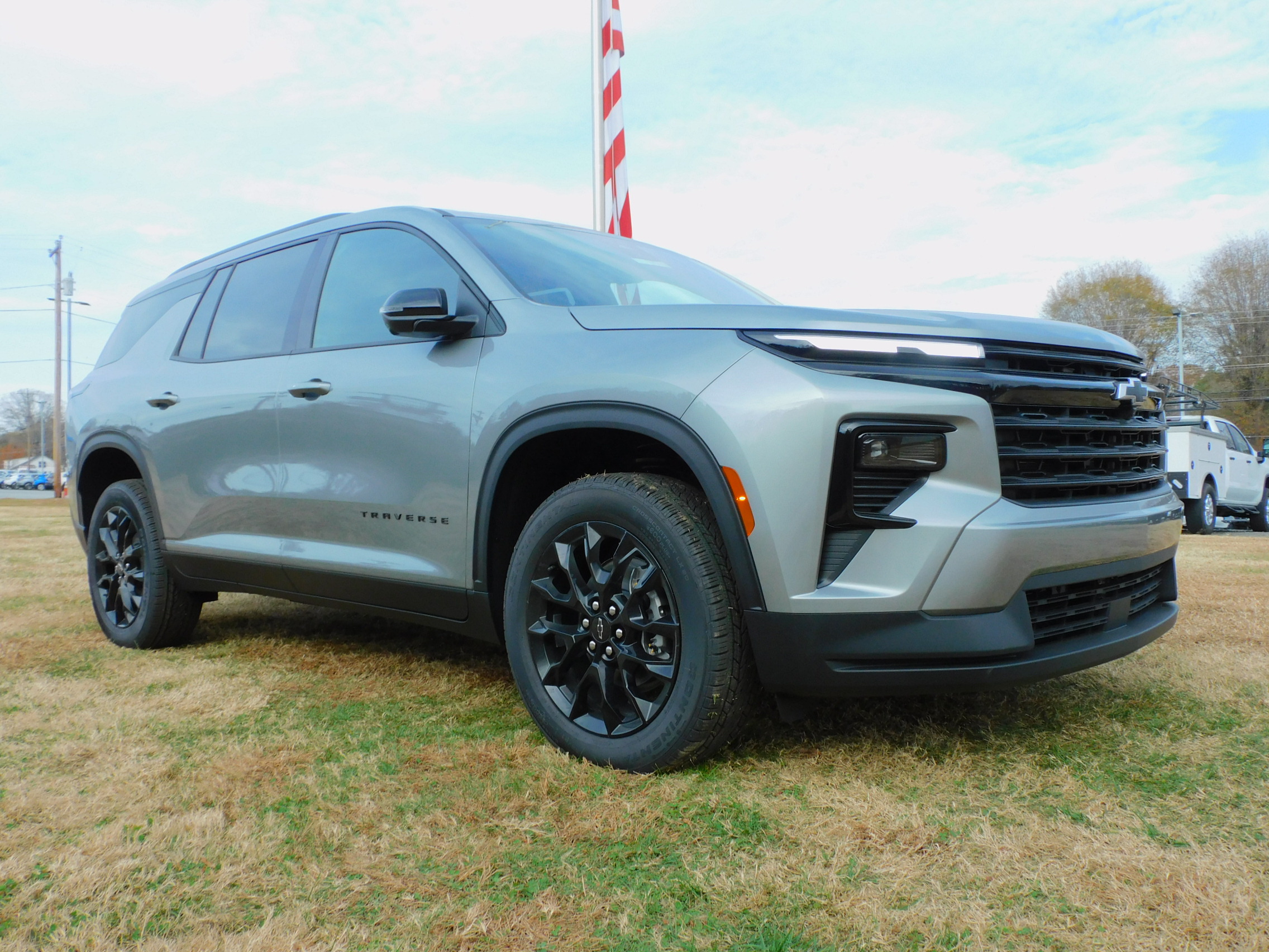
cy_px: 476
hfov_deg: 60.0
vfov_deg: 46.8
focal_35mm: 30
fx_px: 1100
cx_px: 634
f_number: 3.5
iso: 125
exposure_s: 1/500
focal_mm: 5.4
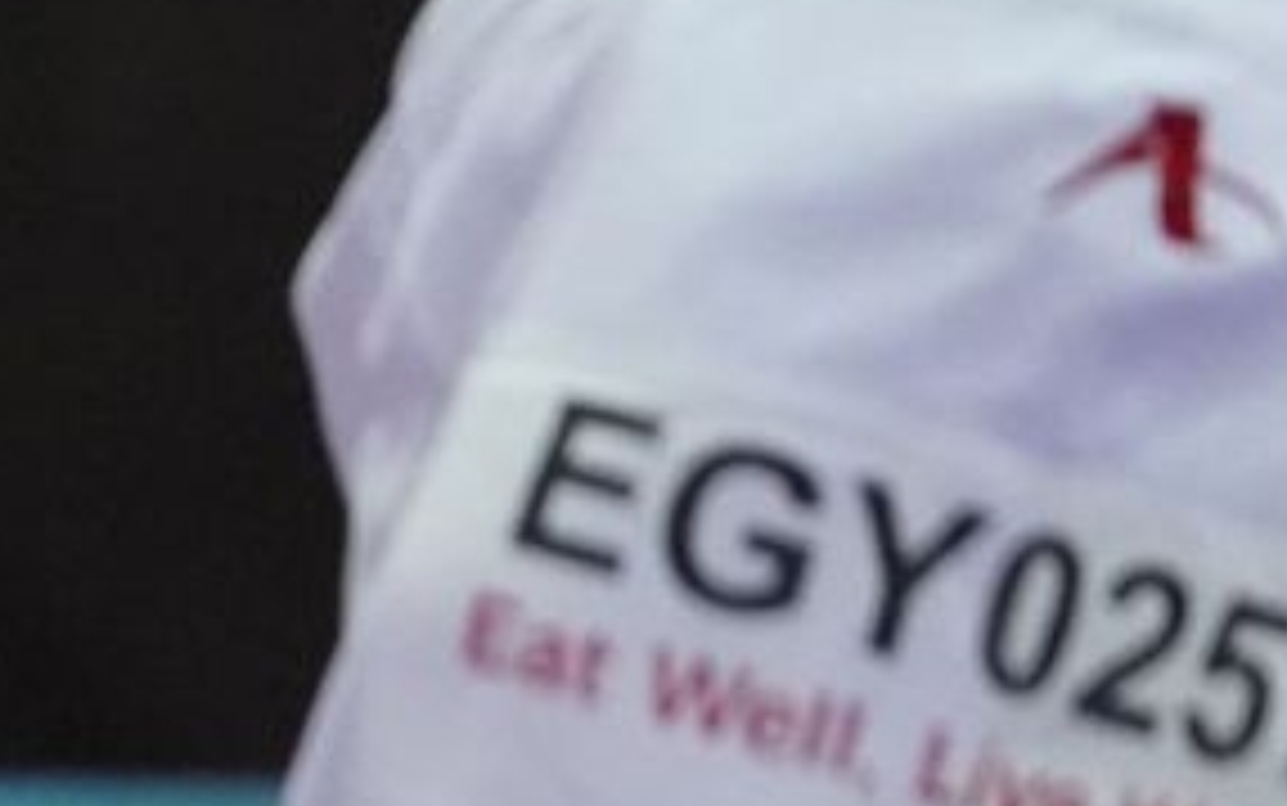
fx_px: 43896
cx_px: -2529
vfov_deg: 1.1
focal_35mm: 1251
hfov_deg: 1.7
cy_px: 401
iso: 5000
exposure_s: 1/1000
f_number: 2.8
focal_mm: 195
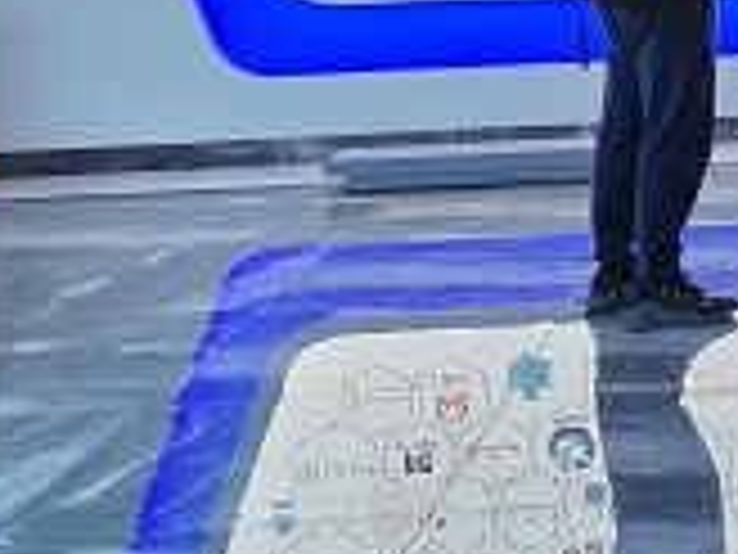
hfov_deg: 17.2
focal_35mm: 99
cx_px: 1220
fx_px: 2111
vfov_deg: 14.2
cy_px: -203
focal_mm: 5.58
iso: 80
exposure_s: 1/100
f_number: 1.8
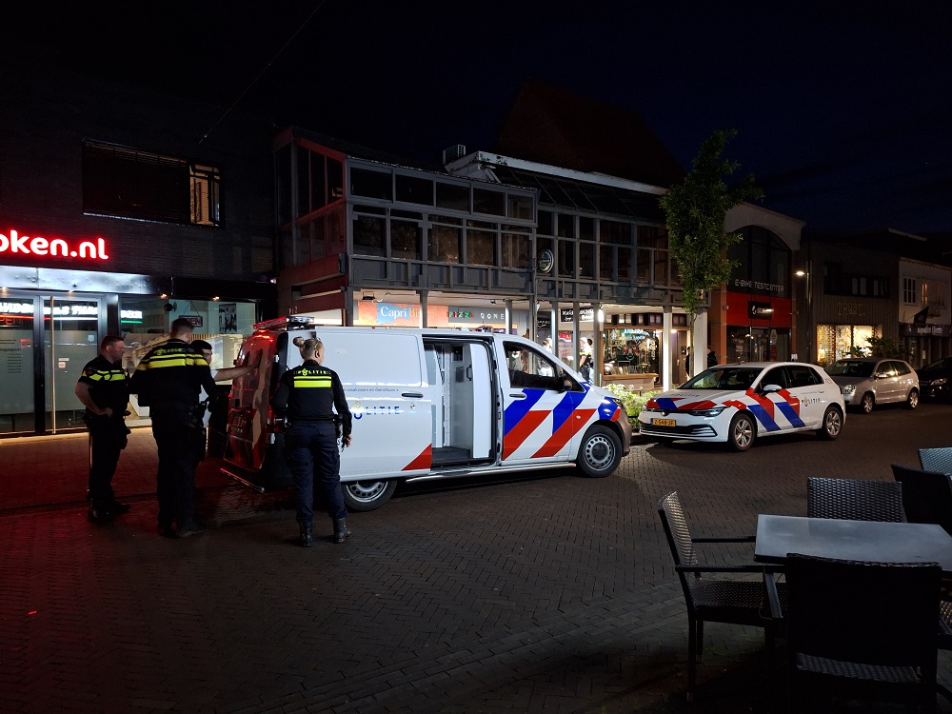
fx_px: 633
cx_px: 476
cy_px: 357
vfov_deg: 58.9
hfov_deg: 73.9
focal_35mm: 23
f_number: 1.8
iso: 640
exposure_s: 1/20
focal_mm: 5.54
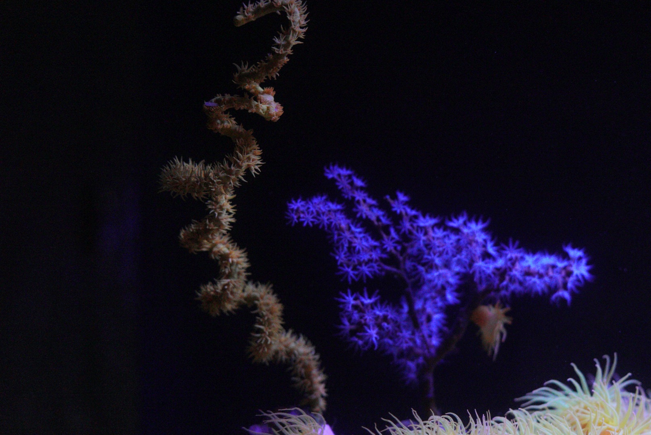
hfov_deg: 15.2
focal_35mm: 135
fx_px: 2443
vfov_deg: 10.2
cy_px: 218
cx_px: 326
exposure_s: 1/161
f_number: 3.2
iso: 6400
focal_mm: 90
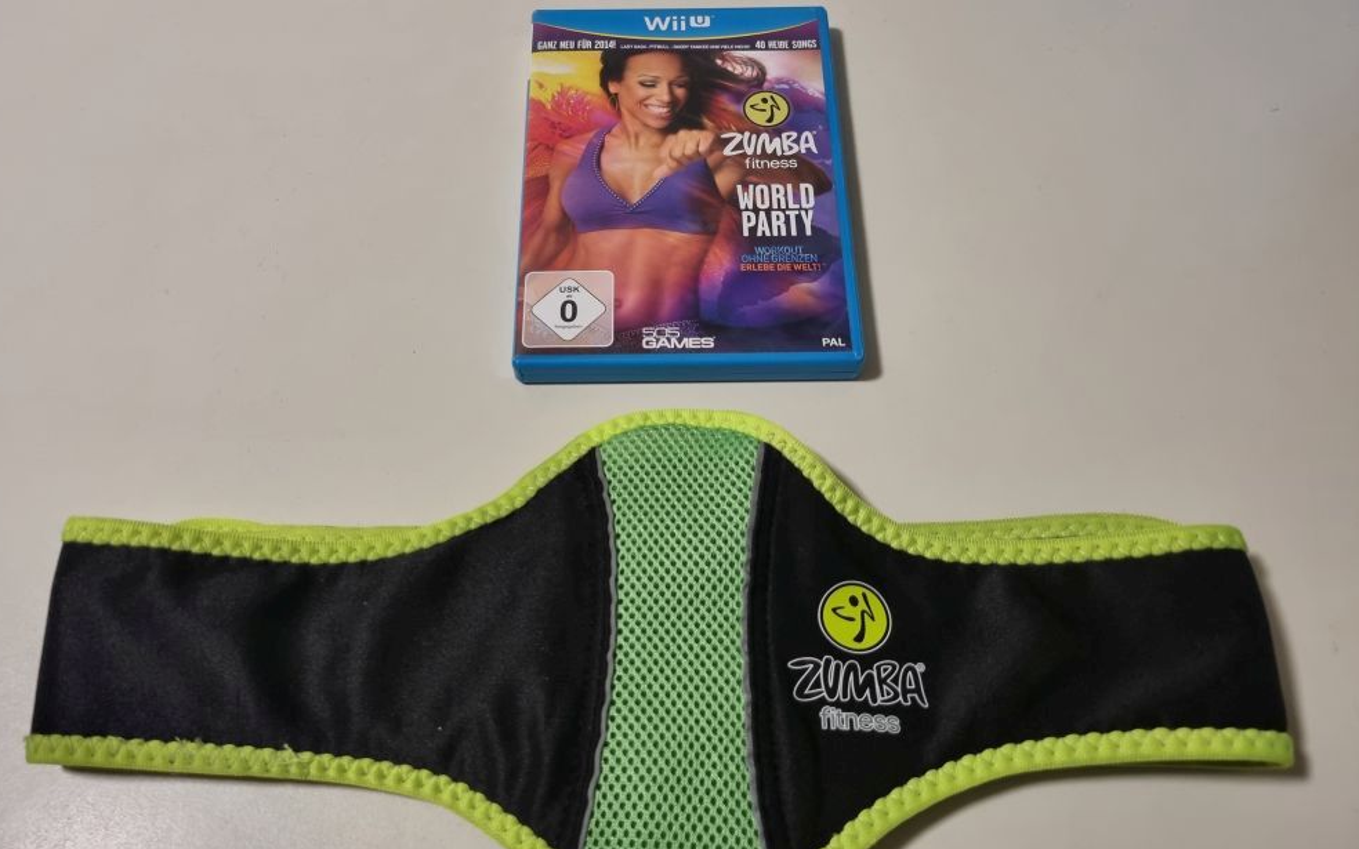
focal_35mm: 28
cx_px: 671
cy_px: 474
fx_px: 1037
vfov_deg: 44.5
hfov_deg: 66.5
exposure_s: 1/50
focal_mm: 5.4
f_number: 1.8
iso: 320
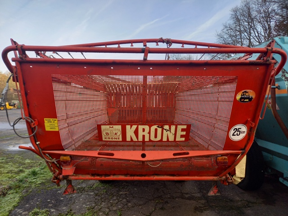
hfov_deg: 69.4
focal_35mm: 25
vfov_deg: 54.9
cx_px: 144
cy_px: 108
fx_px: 208
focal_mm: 4.65
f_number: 1.8
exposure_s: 1/141
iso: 50
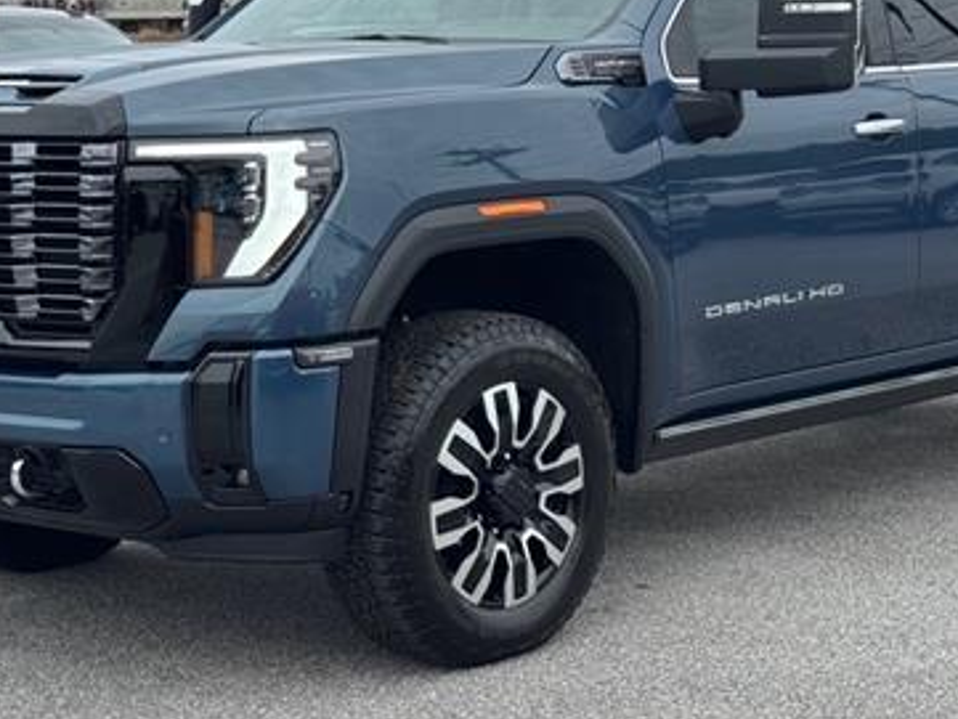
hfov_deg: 23.0
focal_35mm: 85
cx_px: 520
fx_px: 2353
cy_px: 279
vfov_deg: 17.4
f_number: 1.78
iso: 64
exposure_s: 1/1152
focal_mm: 6.76
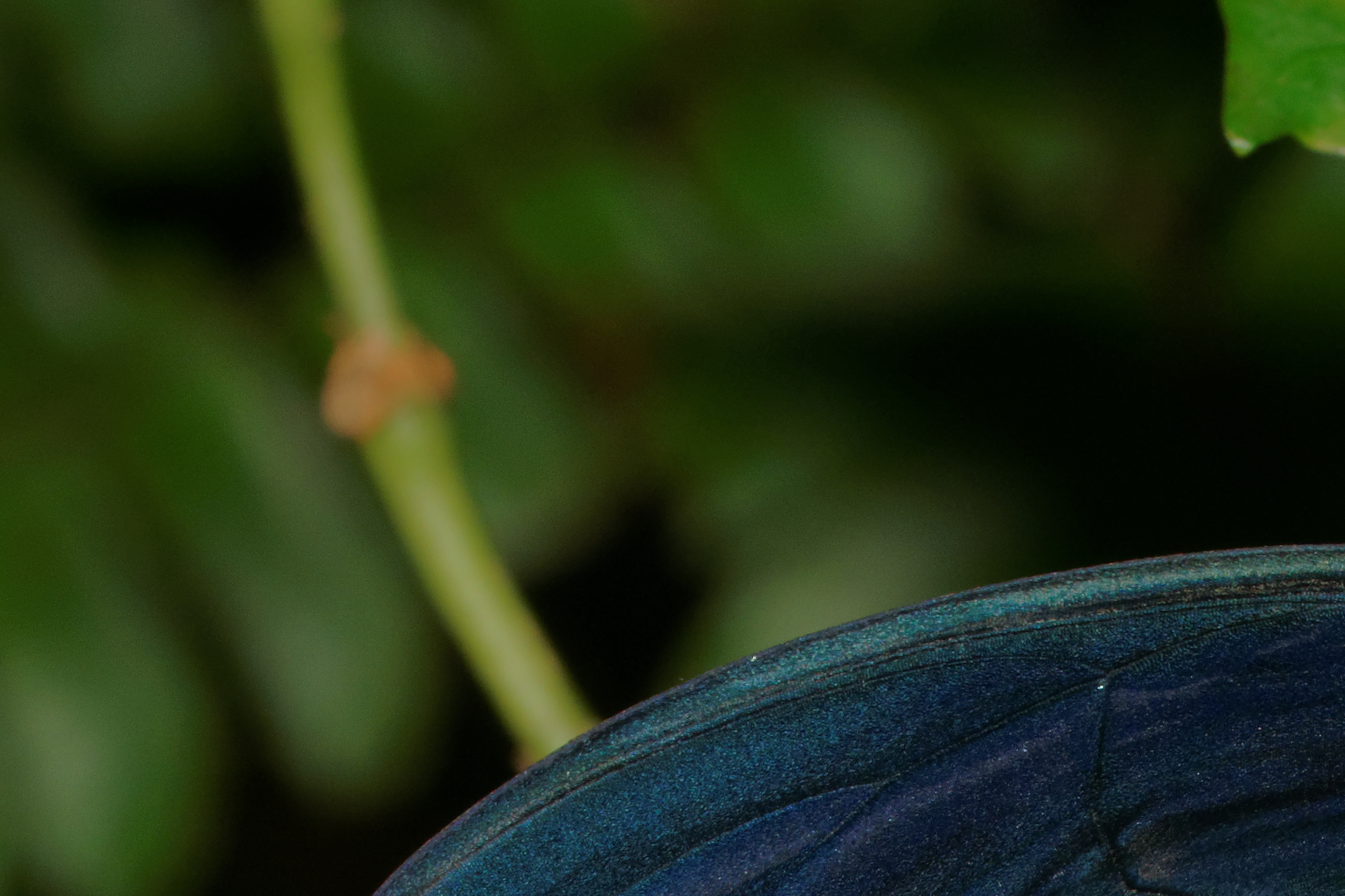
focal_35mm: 784
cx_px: 2274
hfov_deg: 2.6
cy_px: 1086
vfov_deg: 1.8
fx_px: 29289
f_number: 14
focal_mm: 150
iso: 200
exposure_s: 1/200
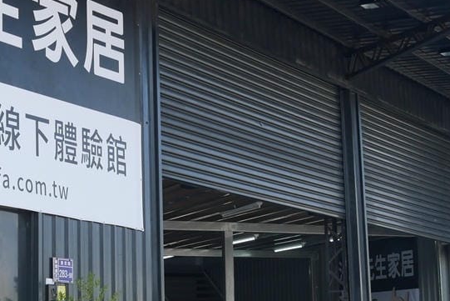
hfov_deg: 22.2
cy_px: 168
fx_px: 1138
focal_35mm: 91
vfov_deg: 15.0
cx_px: 126
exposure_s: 1/160
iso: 200
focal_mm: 20
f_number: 6.3
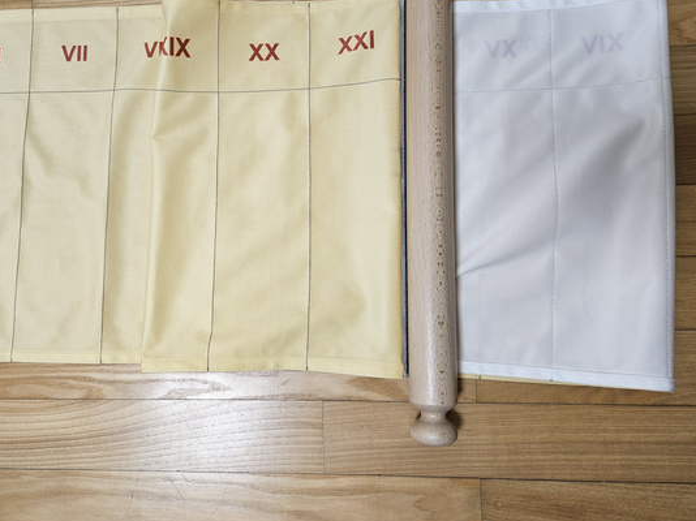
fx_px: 563
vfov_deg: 49.6
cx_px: 297
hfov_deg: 63.2
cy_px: 232
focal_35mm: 28
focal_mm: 5.4
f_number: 1.8
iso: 100
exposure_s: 1/100
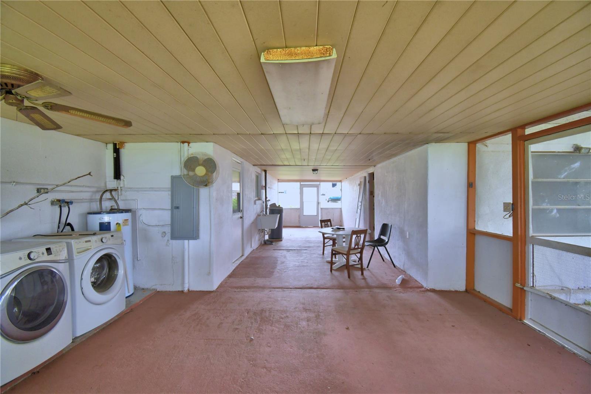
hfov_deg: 100.4
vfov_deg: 77.3
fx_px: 246
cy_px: 197
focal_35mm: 15
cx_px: 296
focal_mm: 10
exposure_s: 1/50
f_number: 4.5
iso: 400
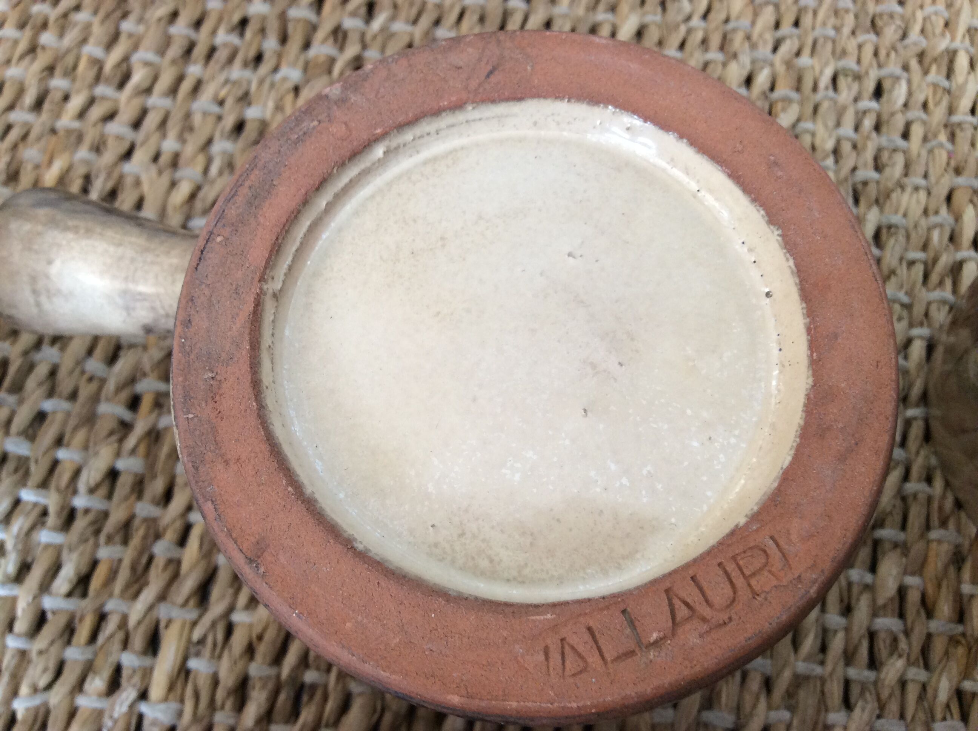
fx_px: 903
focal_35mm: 32
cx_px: 489
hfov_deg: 56.9
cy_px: 366
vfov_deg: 44.1
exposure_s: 1/25
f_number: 2.4
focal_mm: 3.3
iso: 80
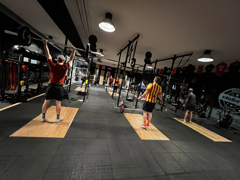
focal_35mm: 13
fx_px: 90
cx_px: 120
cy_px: 90
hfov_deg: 106.2
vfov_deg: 89.9
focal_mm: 1.57
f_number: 1.8
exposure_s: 1/33
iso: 1000
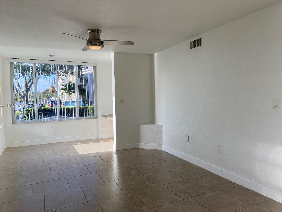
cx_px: 141
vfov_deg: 53.1
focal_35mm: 26
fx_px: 212
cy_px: 106
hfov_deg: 67.3
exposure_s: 1/465
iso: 32
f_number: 1.8
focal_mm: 4.25
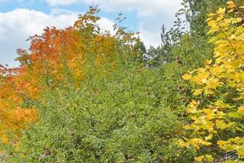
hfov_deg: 30.1
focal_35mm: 64
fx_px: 434
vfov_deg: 20.3
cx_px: 24
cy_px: 178
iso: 125
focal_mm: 13
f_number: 8
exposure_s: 1/100
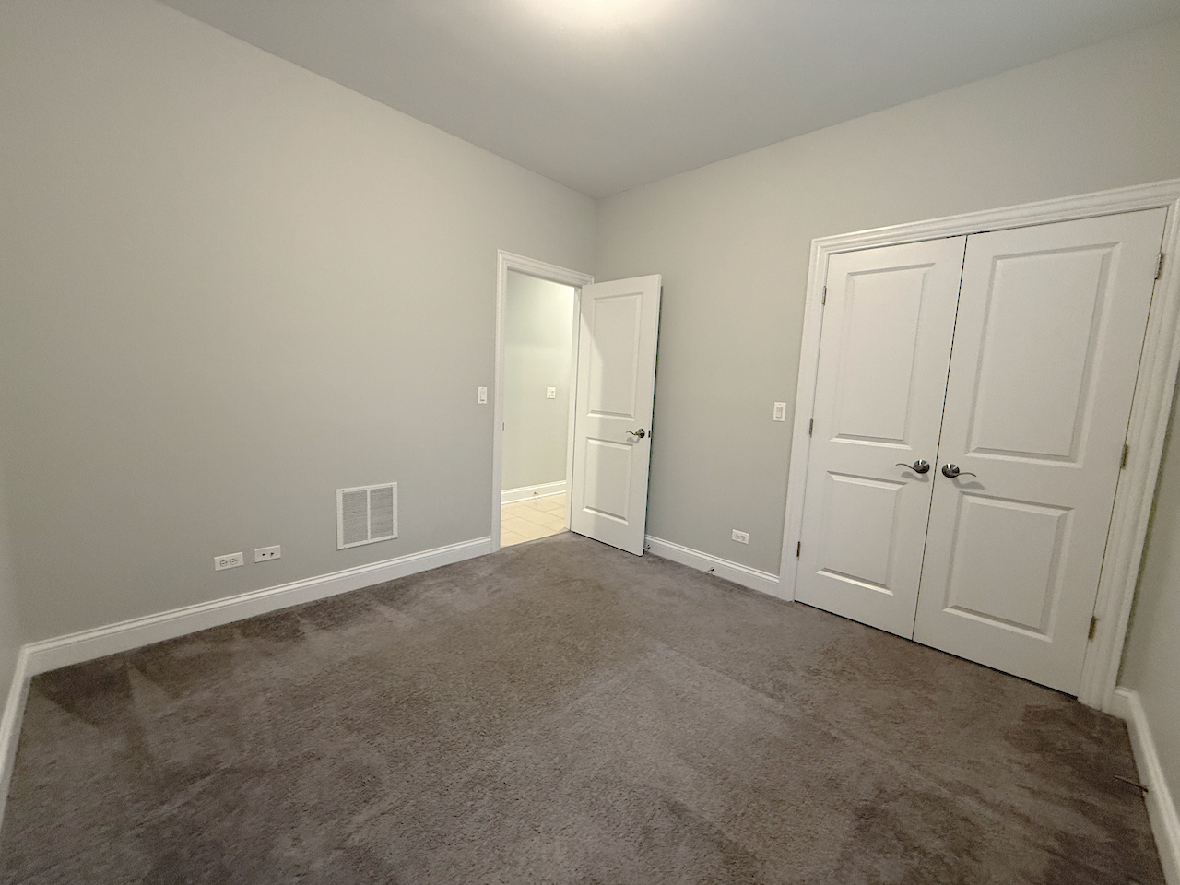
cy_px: 442
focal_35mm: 14
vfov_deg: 85.7
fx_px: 477
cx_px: 590
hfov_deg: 102.1
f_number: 2.2
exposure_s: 1/60
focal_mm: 2.22
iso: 400
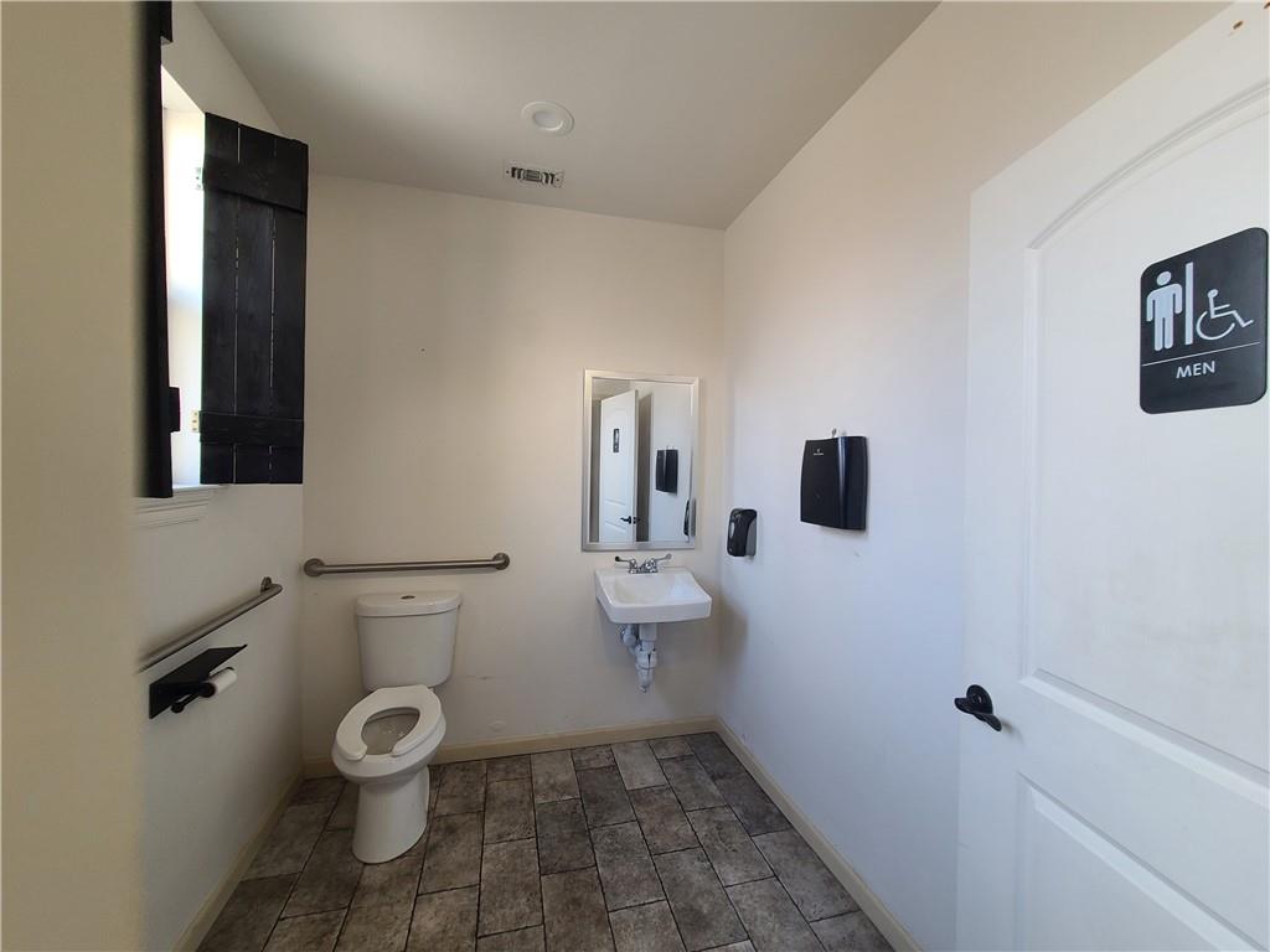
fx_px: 477
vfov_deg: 89.9
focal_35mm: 13
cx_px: 635
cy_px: 476
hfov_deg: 106.2
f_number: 2.2
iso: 125
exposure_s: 1/60
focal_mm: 2.2
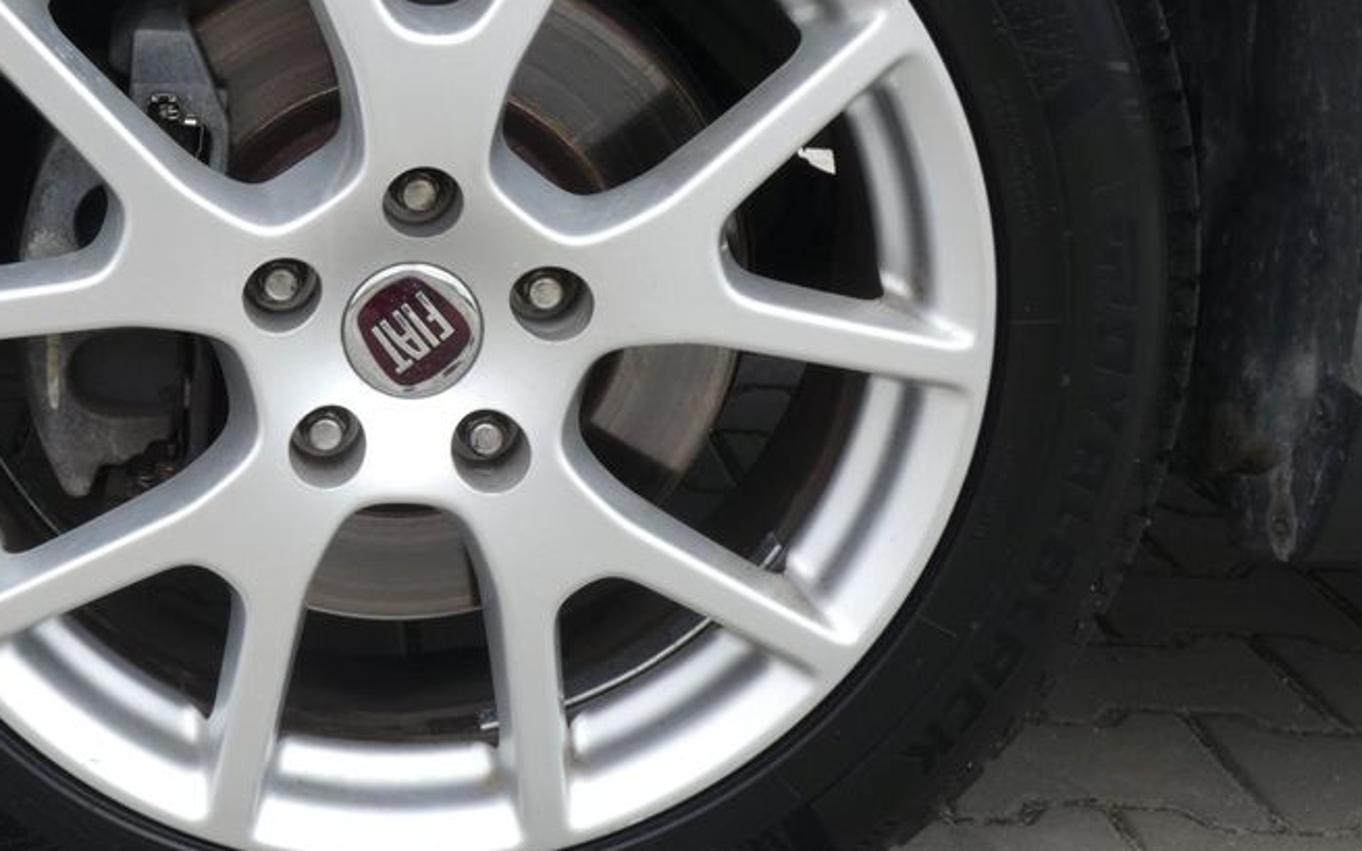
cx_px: 308
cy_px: 279
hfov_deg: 31.8
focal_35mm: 63
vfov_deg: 20.5
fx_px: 2338
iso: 80
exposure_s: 1/100
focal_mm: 6.8
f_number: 5.6
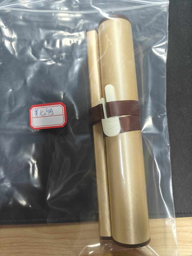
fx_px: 177
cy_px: 128
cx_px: 96
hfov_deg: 56.8
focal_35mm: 24
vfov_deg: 71.6
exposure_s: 1/50
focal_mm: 5.59
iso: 160
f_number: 1.8
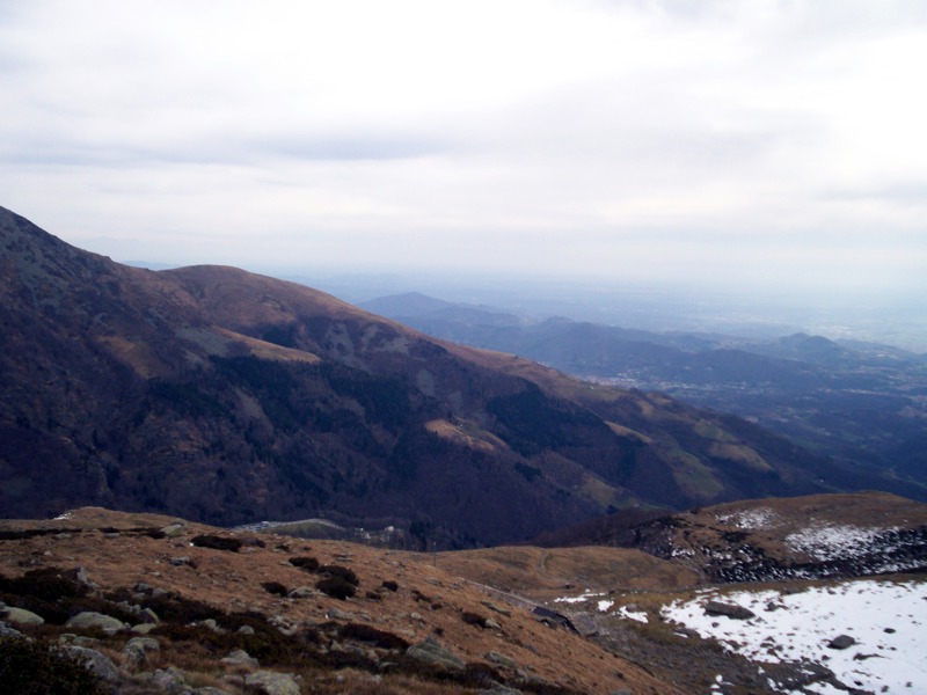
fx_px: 964
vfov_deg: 39.7
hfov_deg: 51.4
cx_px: 464
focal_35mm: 36
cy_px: 348
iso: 100
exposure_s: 1/446
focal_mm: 5.9
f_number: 4.5
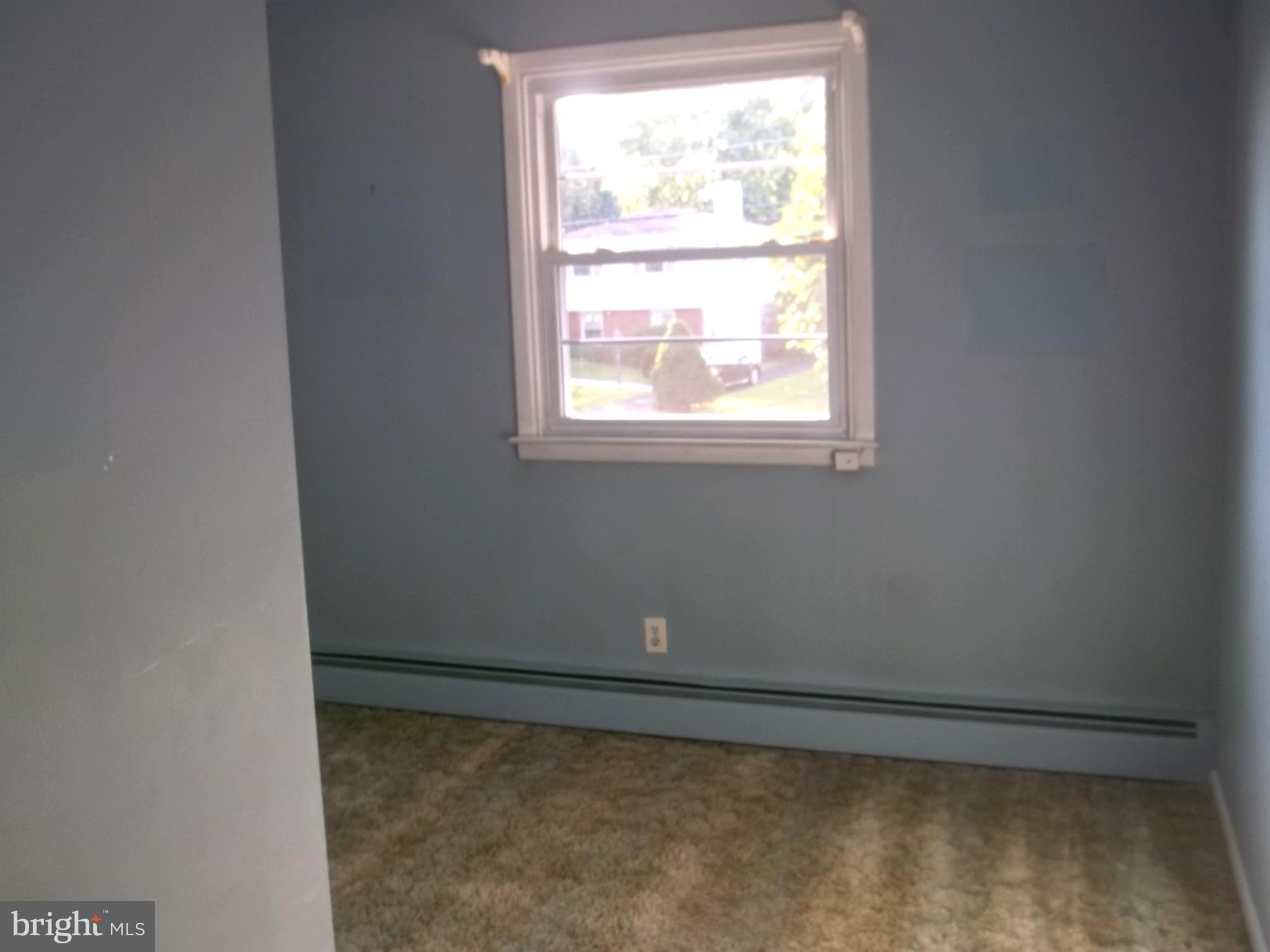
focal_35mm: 33
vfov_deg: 42.9
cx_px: 635
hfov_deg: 55.4
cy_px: 476
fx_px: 1211
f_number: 3.3
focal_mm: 5.9
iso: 64
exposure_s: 1/40
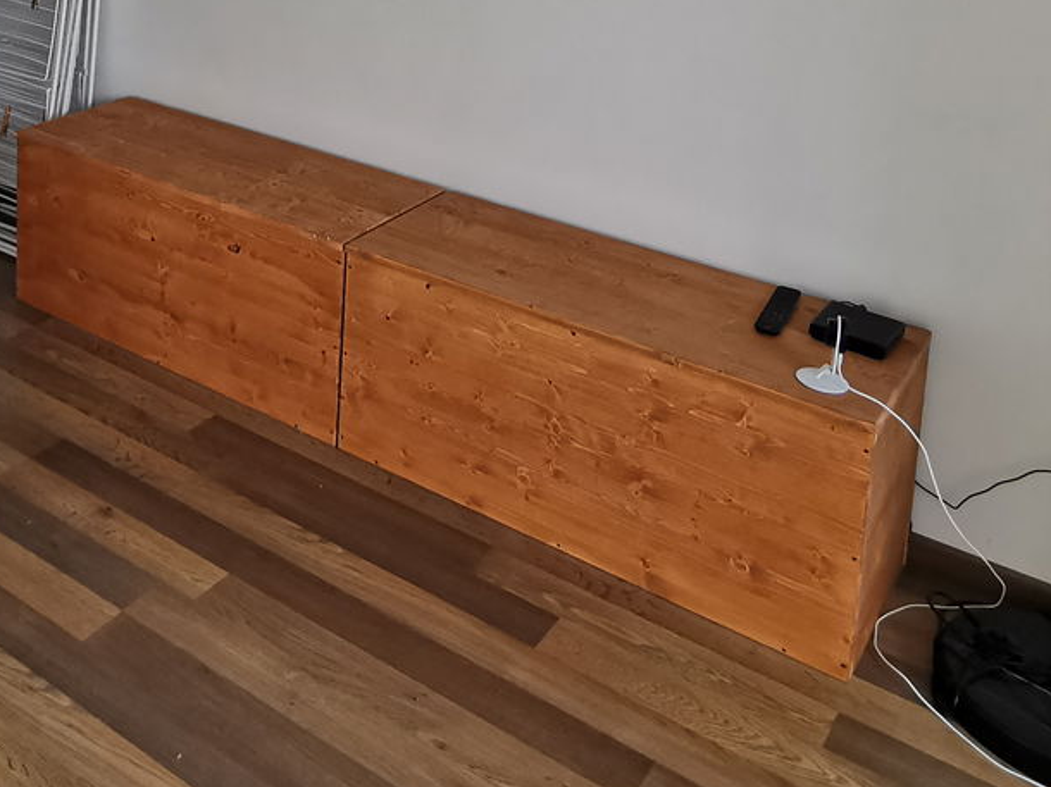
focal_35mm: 42
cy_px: -117
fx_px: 1275
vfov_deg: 30.1
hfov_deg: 43.6
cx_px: 281
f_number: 2.2
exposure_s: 1/100
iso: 80
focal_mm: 2.35
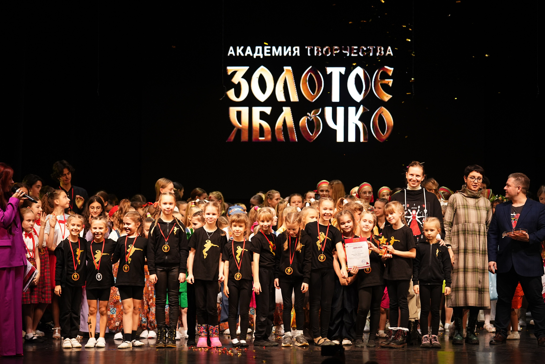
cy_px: 182
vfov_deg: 13.6
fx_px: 1529
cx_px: 272
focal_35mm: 101
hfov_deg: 20.2
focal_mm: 101
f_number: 2.8
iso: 800
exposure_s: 1/250
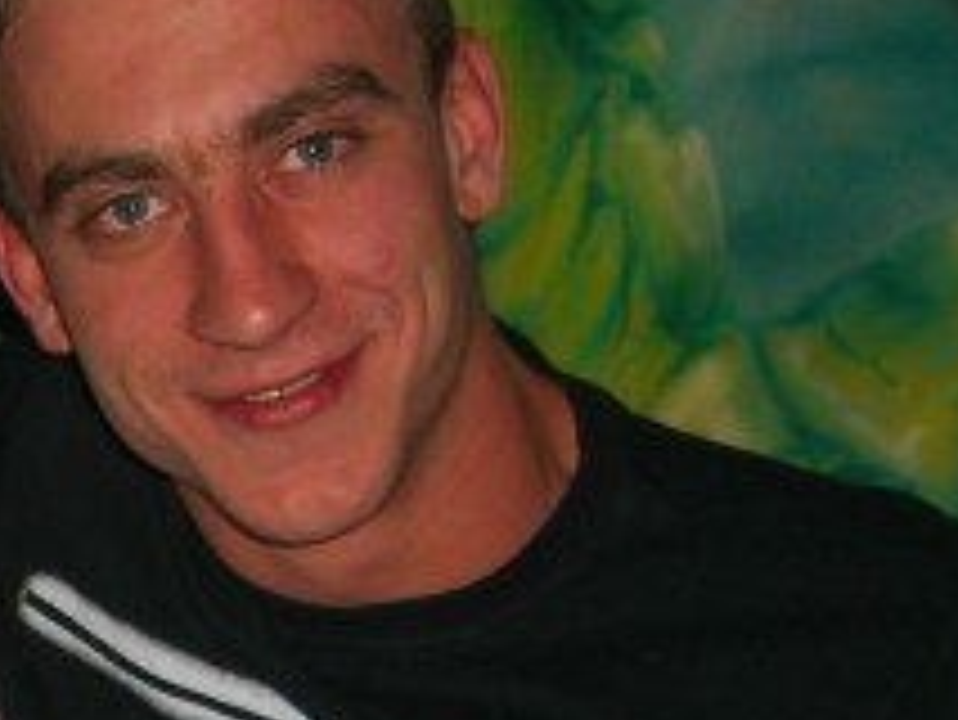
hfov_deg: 17.5
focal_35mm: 107
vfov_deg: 13.7
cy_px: 639
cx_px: -175
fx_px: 2963
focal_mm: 7.9
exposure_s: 1/60
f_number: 2.8
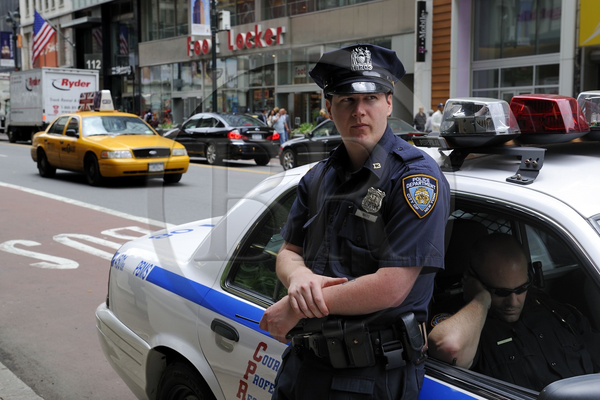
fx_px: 866
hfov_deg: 38.2
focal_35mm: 52
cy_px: 200
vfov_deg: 26.0
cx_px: 300
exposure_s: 1/200
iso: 400
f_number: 8
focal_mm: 52
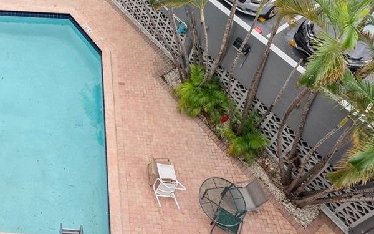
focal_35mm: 38
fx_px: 387
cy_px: -23
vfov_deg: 30.1
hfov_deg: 47.2
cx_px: 49
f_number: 8
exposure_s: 1/40
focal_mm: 14
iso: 200
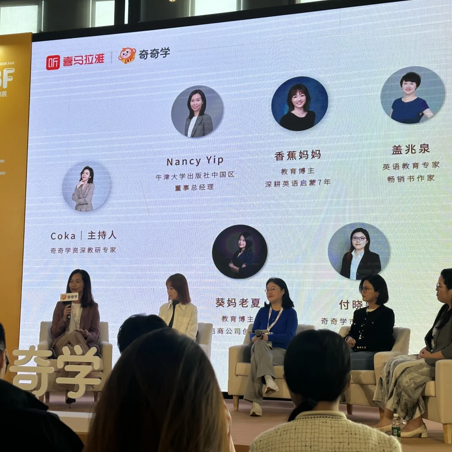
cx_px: 209
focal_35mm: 57
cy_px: 226
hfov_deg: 30.0
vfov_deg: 30.0
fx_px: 842
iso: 50
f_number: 1.78
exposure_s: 1/160
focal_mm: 6.86
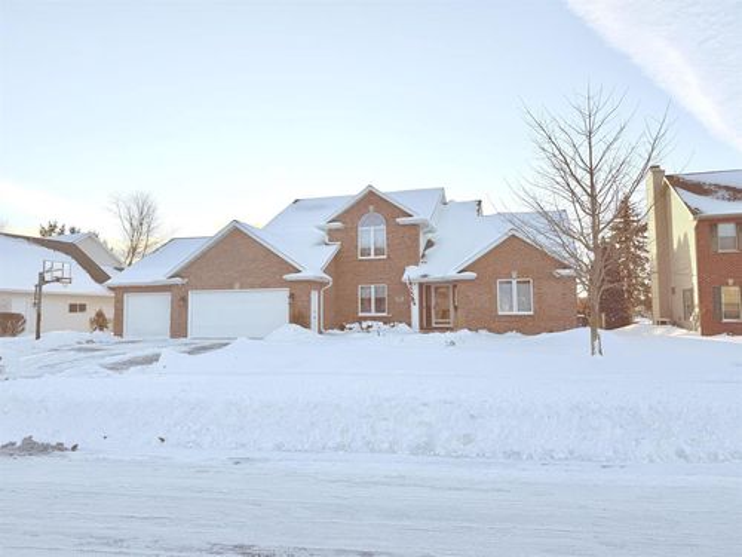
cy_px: 278
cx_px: 371
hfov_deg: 71.6
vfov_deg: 56.8
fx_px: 514
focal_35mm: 24
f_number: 1.78
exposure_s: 1/4167
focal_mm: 6.76
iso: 80
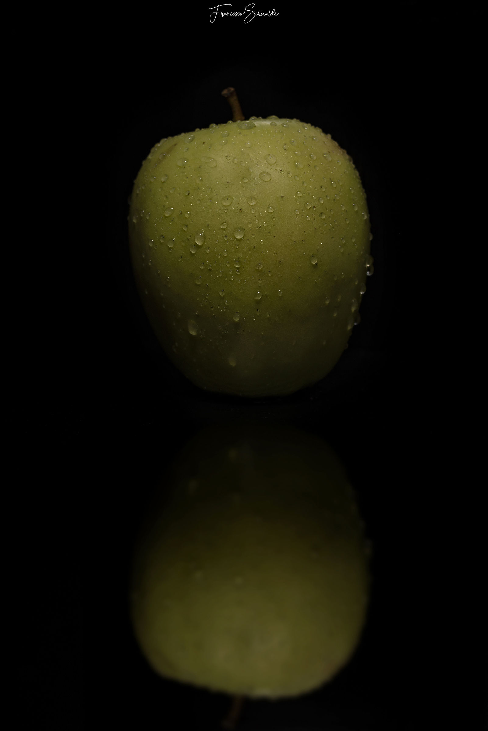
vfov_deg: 39.6
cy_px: 366
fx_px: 1016
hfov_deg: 27.0
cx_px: 244
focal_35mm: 50
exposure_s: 1/50
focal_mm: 50
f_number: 5.6
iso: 320
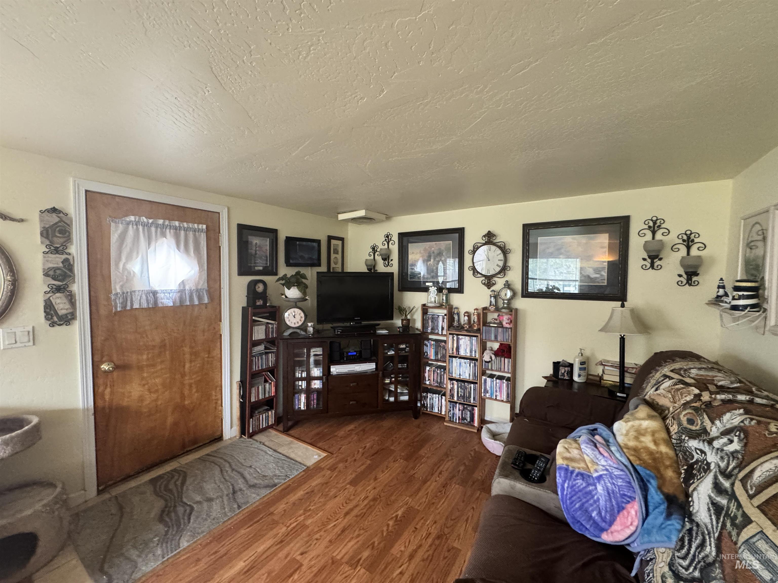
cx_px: 389
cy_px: 292
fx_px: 315
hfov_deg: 102.1
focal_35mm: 14
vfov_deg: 85.7
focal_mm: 2.22
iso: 800
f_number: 2.2
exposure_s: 1/60
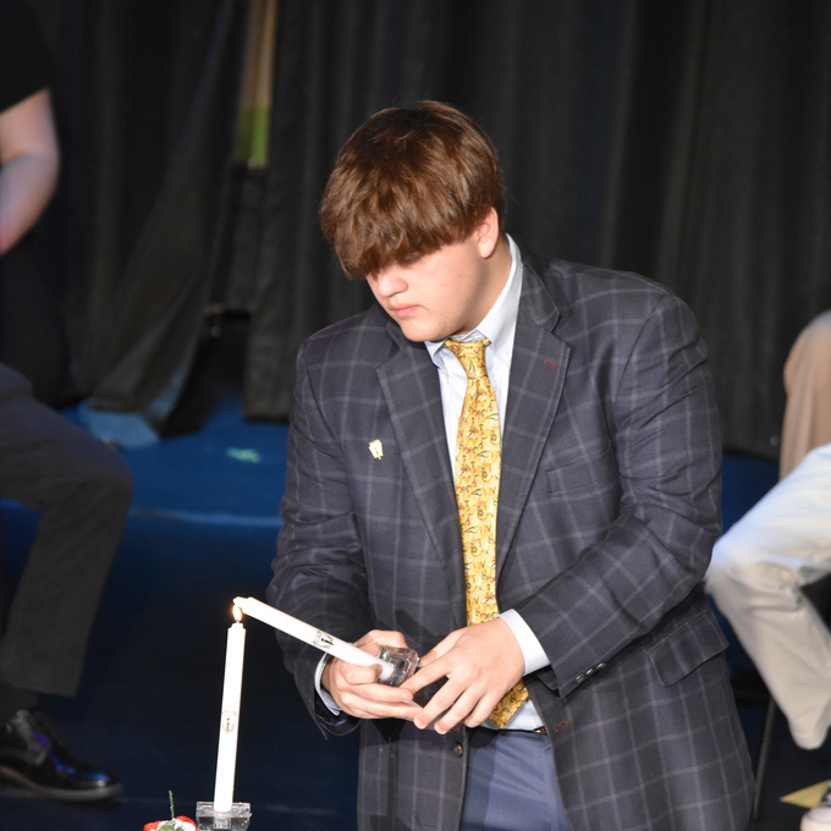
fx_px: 8600
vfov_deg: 5.5
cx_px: 416
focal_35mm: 317
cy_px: 506
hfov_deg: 5.5
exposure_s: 1/125
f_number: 5
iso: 2200
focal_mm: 165
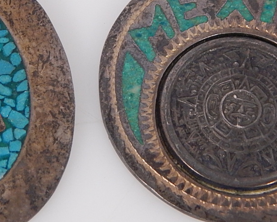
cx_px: 80
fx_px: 1435
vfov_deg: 8.8
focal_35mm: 175
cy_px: 55
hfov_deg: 11.0
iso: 360
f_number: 4.1
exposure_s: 1/250
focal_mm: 12.3
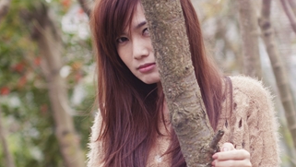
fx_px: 1280
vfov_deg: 7.4
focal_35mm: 163
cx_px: 237
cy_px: 153
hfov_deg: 13.1
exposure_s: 1/640
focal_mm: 50
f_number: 2
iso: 200
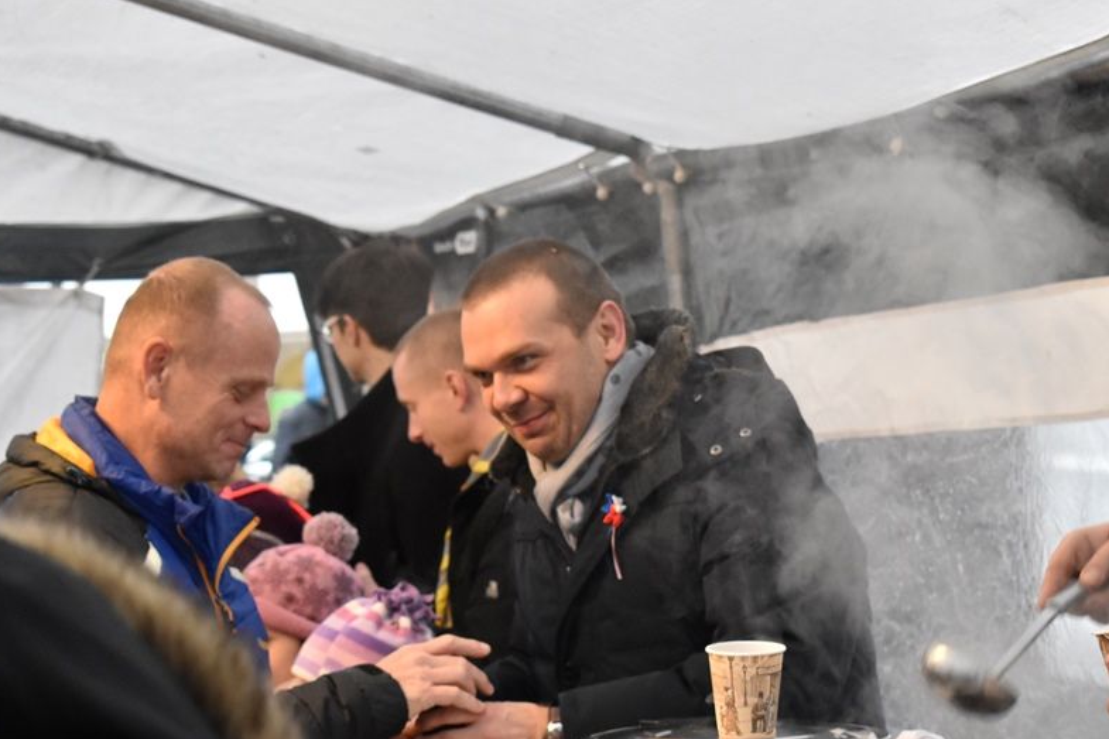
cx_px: 569
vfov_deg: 12.7
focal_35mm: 108
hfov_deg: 19.0
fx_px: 3315
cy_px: 457
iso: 2500
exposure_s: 1/100
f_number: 5.6
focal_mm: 55
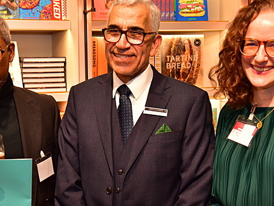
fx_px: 665
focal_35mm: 84
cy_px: 116
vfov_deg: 17.6
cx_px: 116
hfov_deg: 23.3
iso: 1600
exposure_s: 1/50
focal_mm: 52
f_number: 5
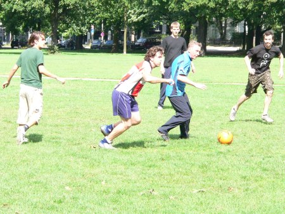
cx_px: 142
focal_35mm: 187
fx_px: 1540
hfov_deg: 10.6
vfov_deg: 7.9
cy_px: 107
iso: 400
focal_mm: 31.1
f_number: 6.5
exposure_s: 1/400
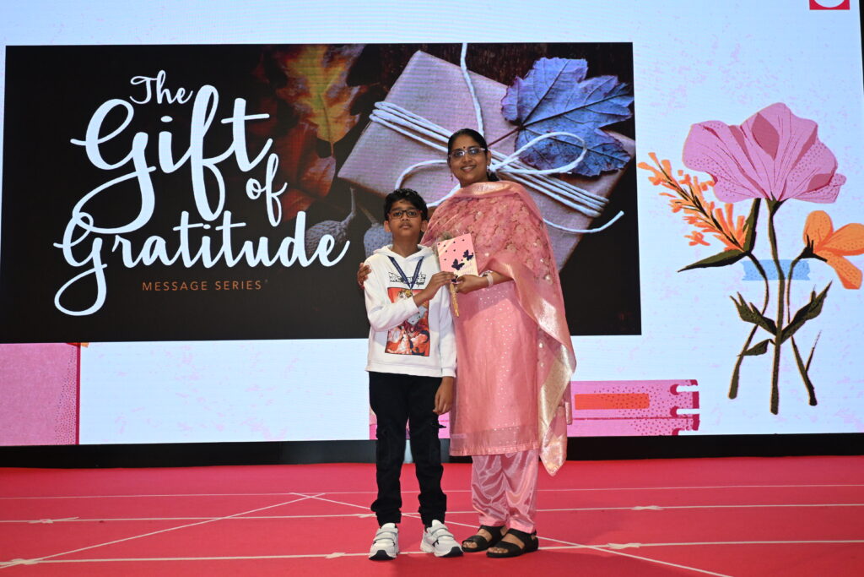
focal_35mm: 42
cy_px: 288
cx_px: 432
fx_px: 1008
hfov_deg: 46.4
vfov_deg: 31.9
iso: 1800
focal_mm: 28
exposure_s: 1/200
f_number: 4.5
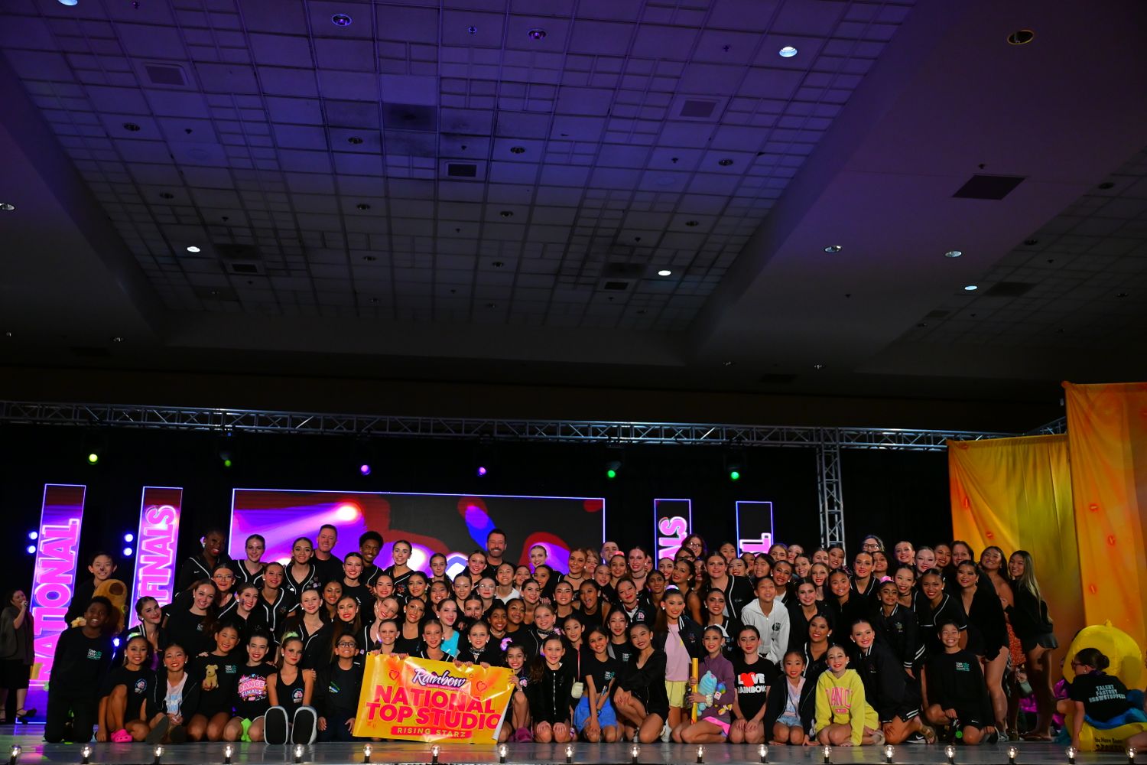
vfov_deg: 36.9
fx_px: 1147
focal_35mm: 36
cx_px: 574
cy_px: 382
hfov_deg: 53.1
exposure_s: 1/1000
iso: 3200
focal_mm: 36
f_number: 3.2
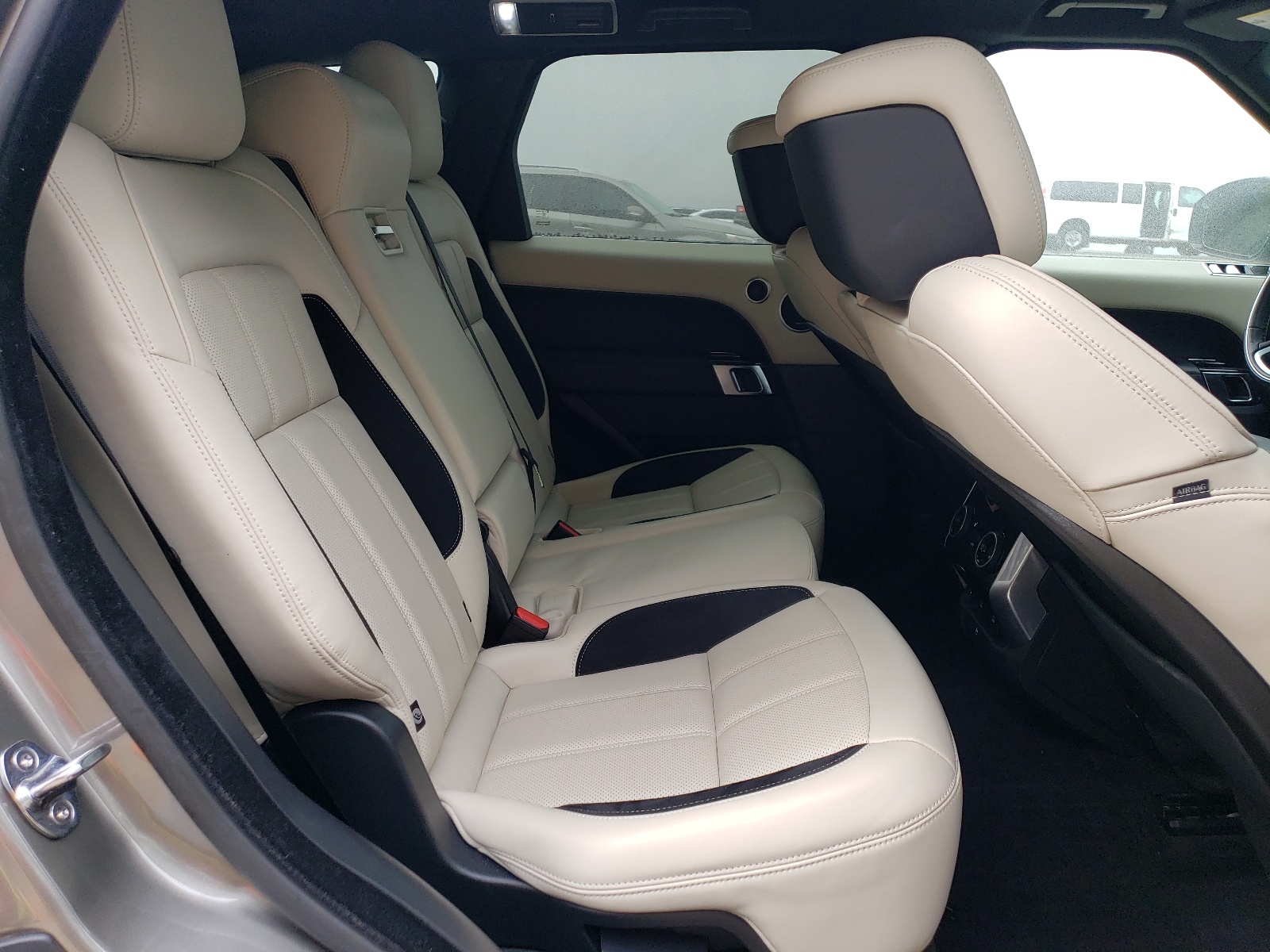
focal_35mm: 26
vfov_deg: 53.1
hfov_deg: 67.3
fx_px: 954
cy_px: 476
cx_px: 635
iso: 50
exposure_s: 1/182
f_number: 1.5
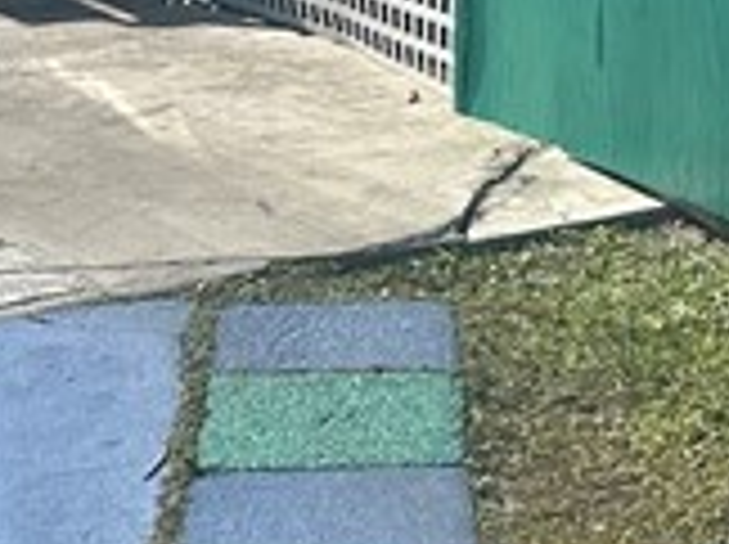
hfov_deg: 12.8
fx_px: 3196
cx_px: 765
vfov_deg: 9.1
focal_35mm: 152
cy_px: -548
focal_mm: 6.86
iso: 80
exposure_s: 1/7576
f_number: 1.78
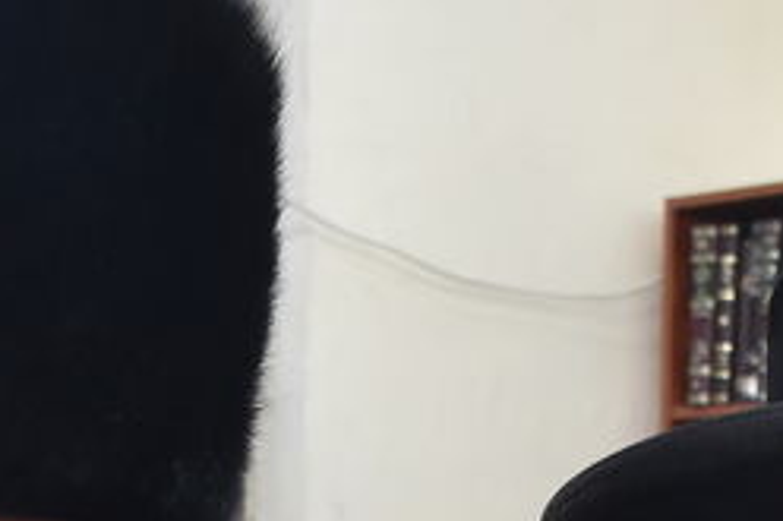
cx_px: 306
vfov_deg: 6.7
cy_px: 1167
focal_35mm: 195
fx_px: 4234
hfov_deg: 10.6
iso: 1000
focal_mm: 23
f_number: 5.6
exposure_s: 1/125
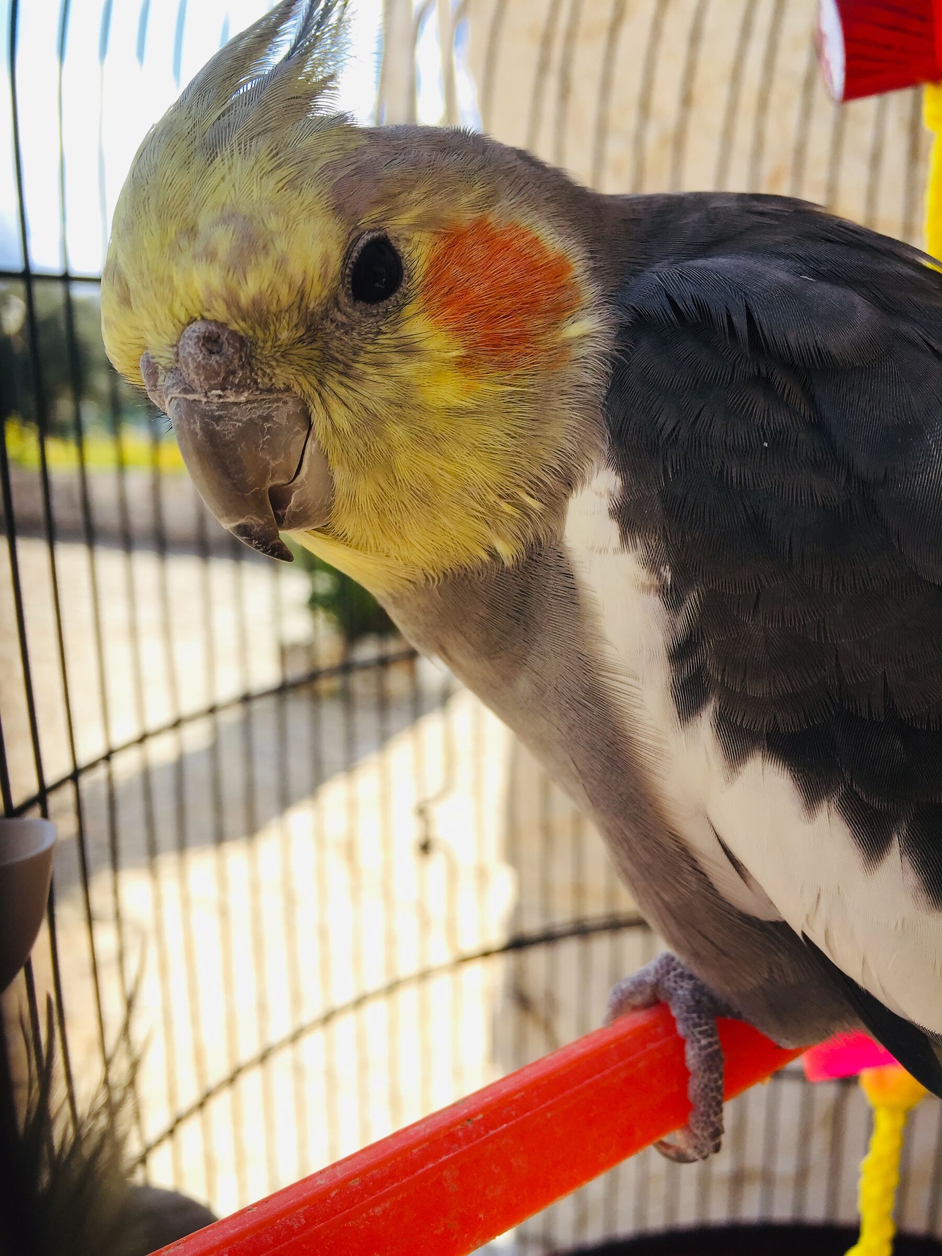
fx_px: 1052
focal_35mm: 29
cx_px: 471
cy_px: 628
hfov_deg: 48.2
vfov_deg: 61.7
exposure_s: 1/573
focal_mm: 4.15
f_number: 2.2
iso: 32
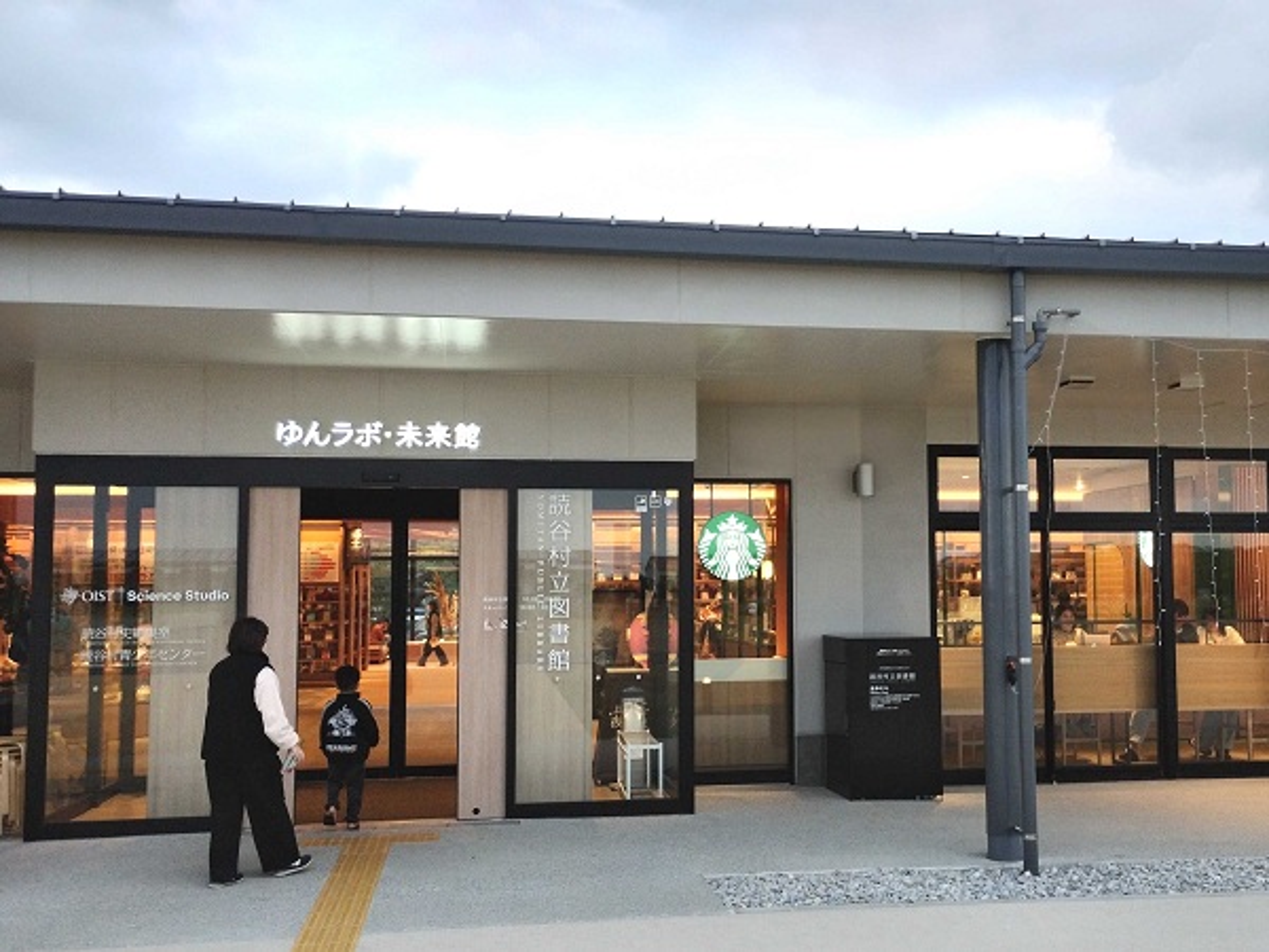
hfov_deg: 63.4
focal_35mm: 28
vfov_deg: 49.7
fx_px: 1026
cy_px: 476
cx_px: 634
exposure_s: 1/100
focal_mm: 4.27
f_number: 1.8
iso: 378
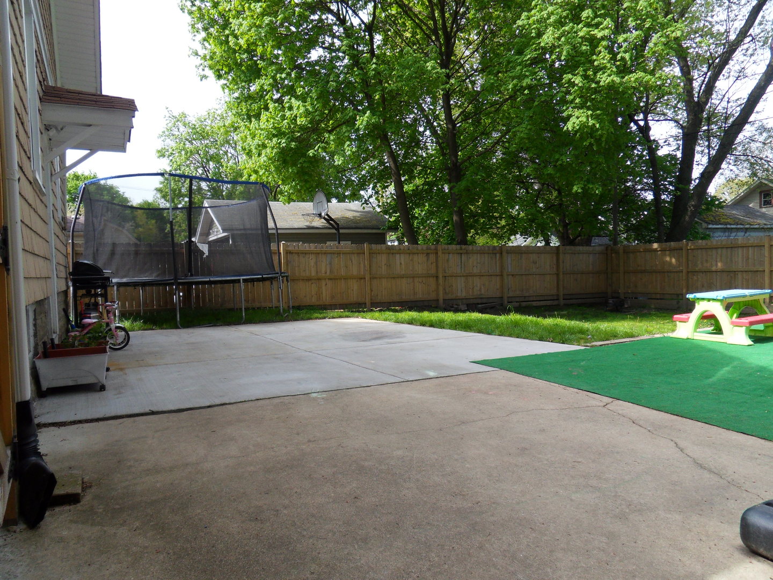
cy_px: 290
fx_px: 536
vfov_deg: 56.8
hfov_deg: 71.6
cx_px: 386
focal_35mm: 24
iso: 80
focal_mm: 4.2
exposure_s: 1/350
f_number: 3.3
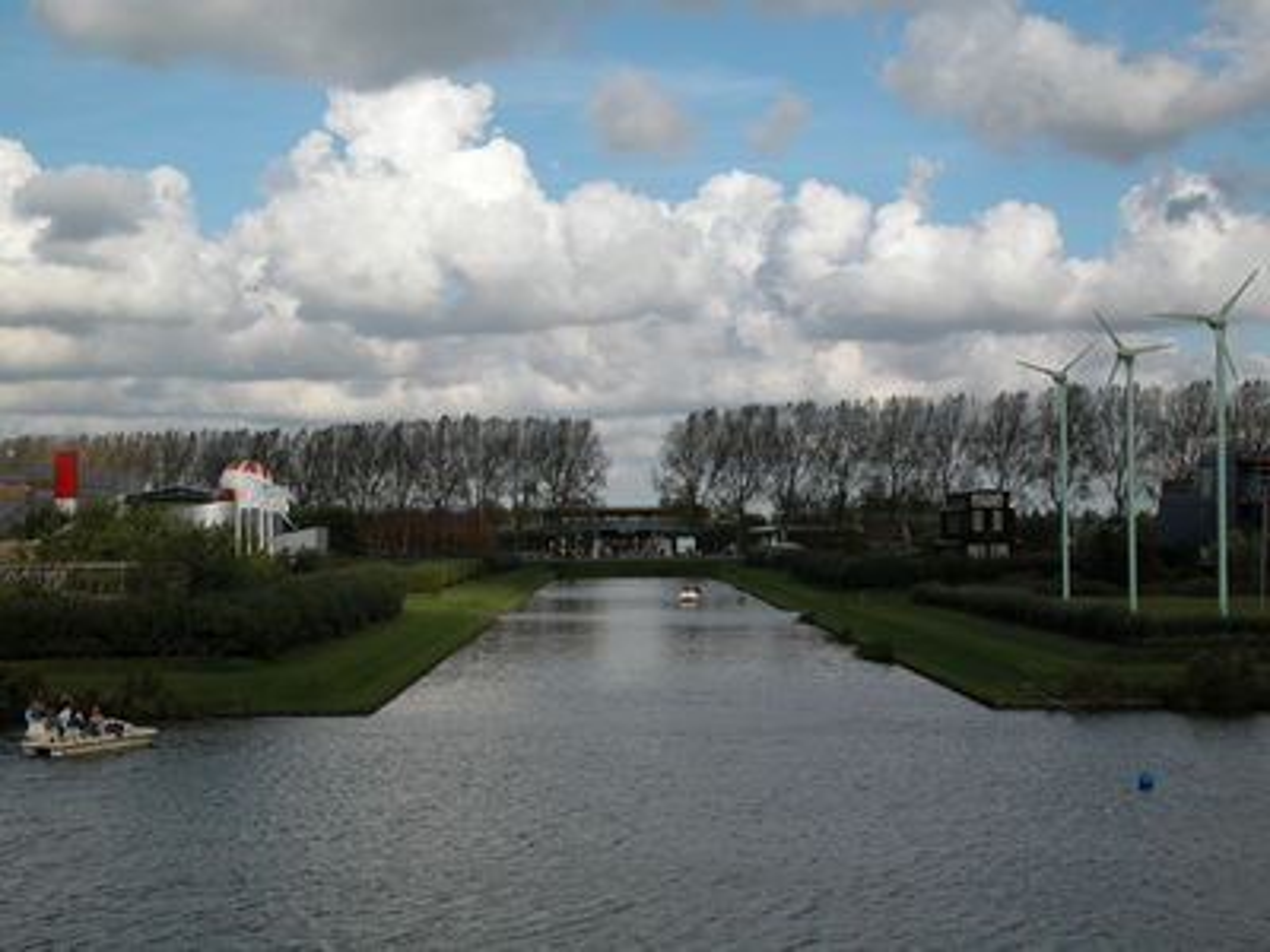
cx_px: 635
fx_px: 2238
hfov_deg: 31.7
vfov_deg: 24.0
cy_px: 476
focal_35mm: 61
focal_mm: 15.7
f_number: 7.2
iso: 100
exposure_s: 1/491
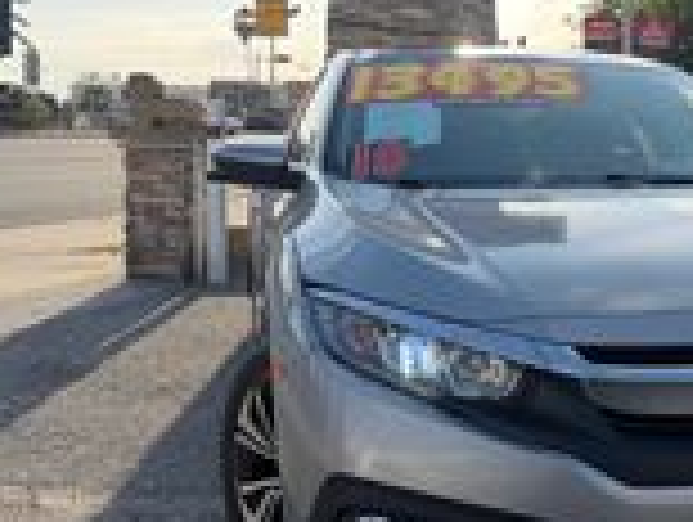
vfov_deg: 26.1
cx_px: 590
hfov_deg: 33.0
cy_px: 212
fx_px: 1123
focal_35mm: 56
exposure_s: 1/2232
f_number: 1.78
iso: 100
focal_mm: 6.76
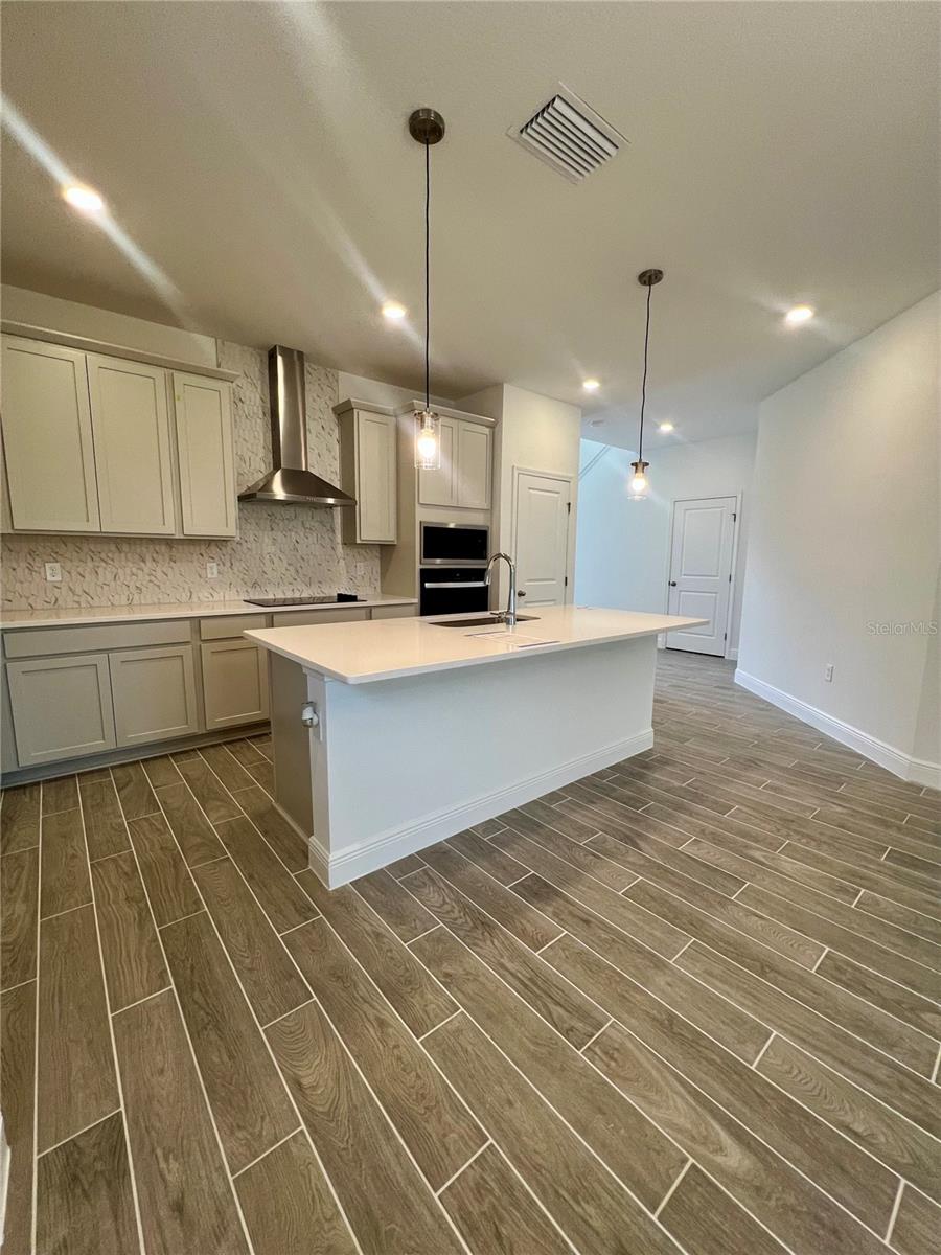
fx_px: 471
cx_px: 470
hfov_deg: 89.9
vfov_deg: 106.2
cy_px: 628
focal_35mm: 13
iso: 125
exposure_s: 1/120
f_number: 1.8
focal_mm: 1.57
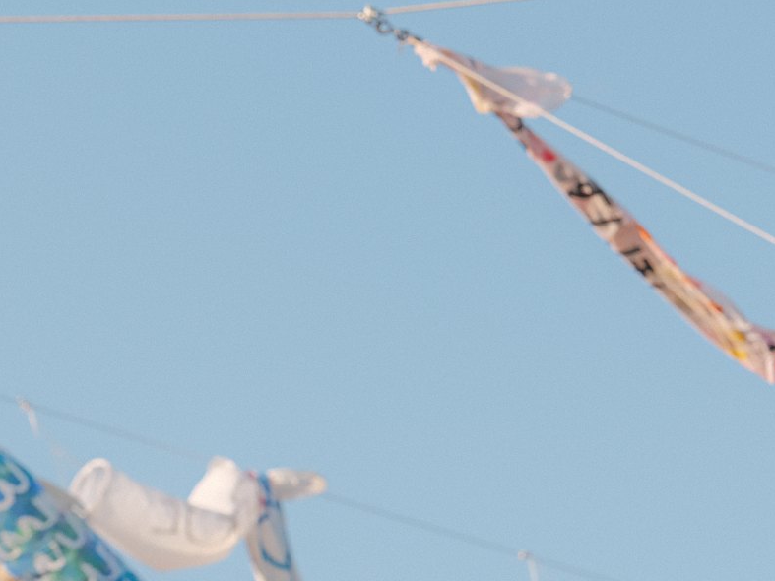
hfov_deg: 6.5
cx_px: -217
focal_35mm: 302
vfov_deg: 4.9
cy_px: 723
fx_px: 6760
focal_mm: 110
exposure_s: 1/800
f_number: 4
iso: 200
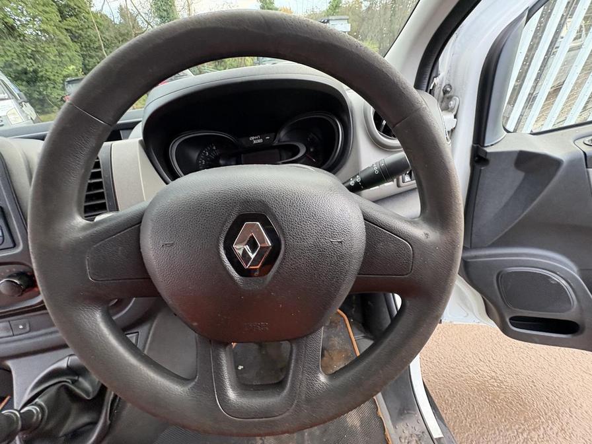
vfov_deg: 85.7
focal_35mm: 14
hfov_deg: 102.1
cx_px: 296
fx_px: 239
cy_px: 222
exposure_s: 1/60
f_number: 2.2
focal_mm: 2.22
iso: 200
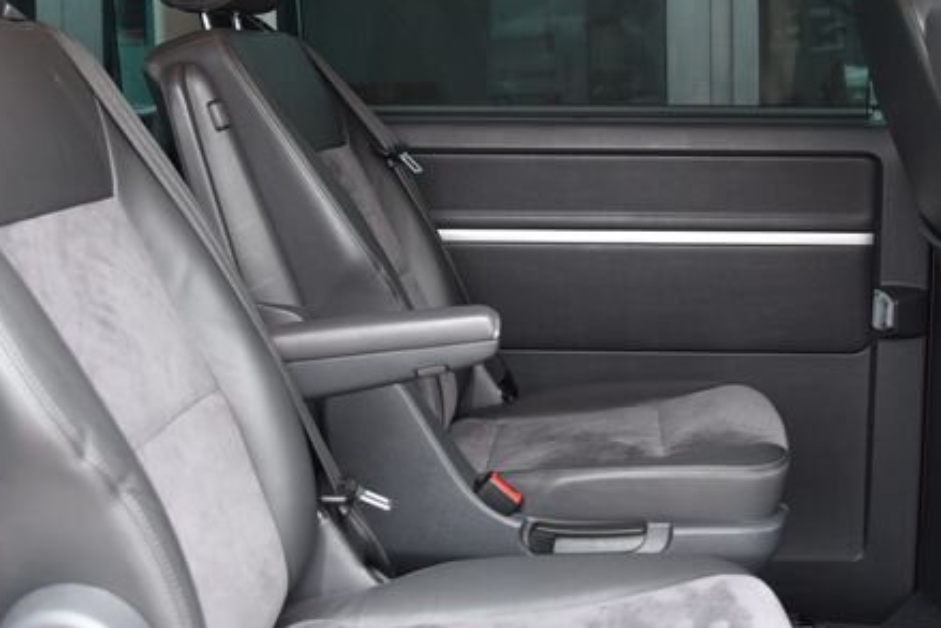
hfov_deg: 35.6
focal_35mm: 56
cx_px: 487
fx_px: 1464
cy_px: 129
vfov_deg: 23.9
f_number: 4
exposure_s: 1/50
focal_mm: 24
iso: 500
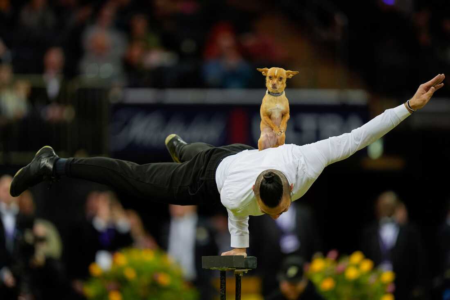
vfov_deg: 3.4
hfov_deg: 5.2
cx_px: 225
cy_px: 150
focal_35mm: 400
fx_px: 4999
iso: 2000
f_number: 2.8
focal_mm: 400
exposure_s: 1/1250
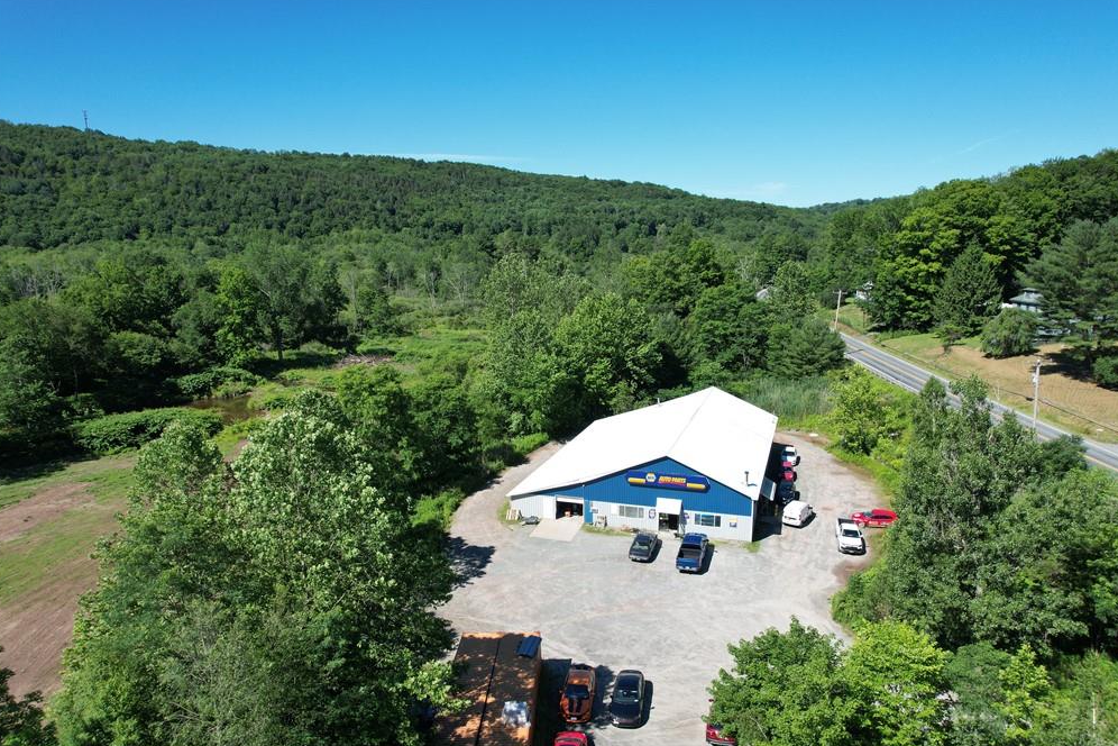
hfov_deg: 73.7
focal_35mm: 24
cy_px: 390
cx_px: 557
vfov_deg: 53.1
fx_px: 745
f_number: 2.8
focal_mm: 8.38
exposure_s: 1/1500
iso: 100
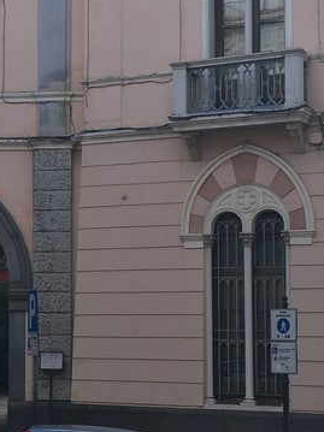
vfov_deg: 20.2
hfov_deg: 14.9
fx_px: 1211
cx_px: -12
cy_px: 232
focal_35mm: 97
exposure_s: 1/541
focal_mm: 4.15
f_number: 2.2
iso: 25
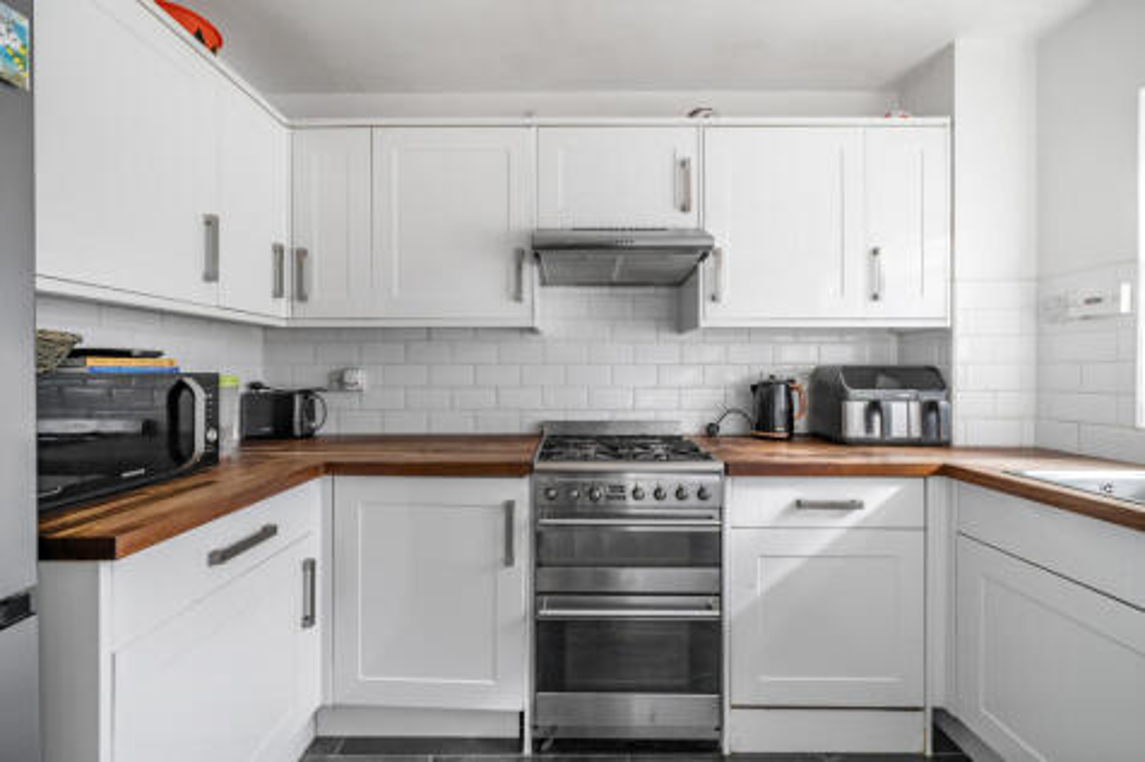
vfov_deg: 85.4
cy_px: 381
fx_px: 413
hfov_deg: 108.3
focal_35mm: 13
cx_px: 572
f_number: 8
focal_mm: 13
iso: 400
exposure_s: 1/60
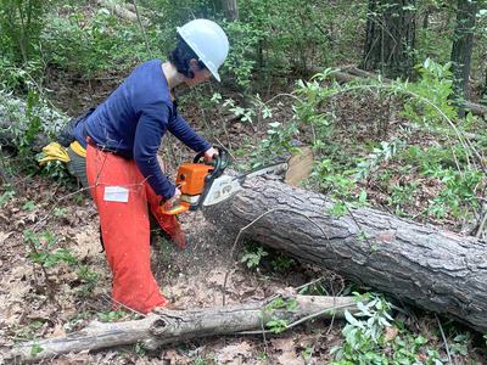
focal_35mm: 26
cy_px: 182
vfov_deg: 53.1
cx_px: 244
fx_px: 366
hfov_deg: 67.3
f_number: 1.6
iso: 64
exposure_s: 1/121
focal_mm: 4.2
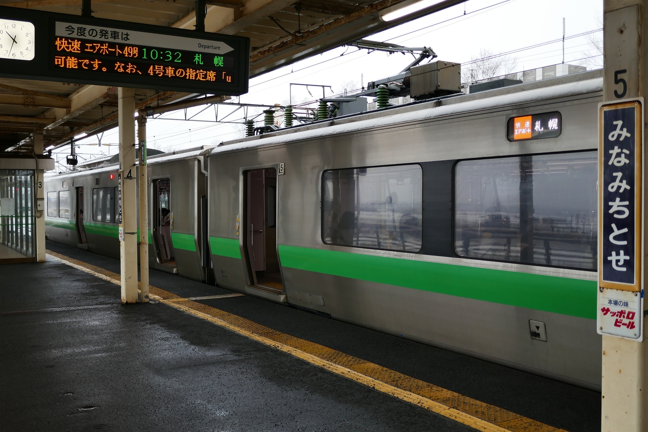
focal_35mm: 37
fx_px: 666
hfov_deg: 51.9
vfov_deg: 35.9
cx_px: 324
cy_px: 216
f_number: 3.5
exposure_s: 1/80
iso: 200
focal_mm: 13.3
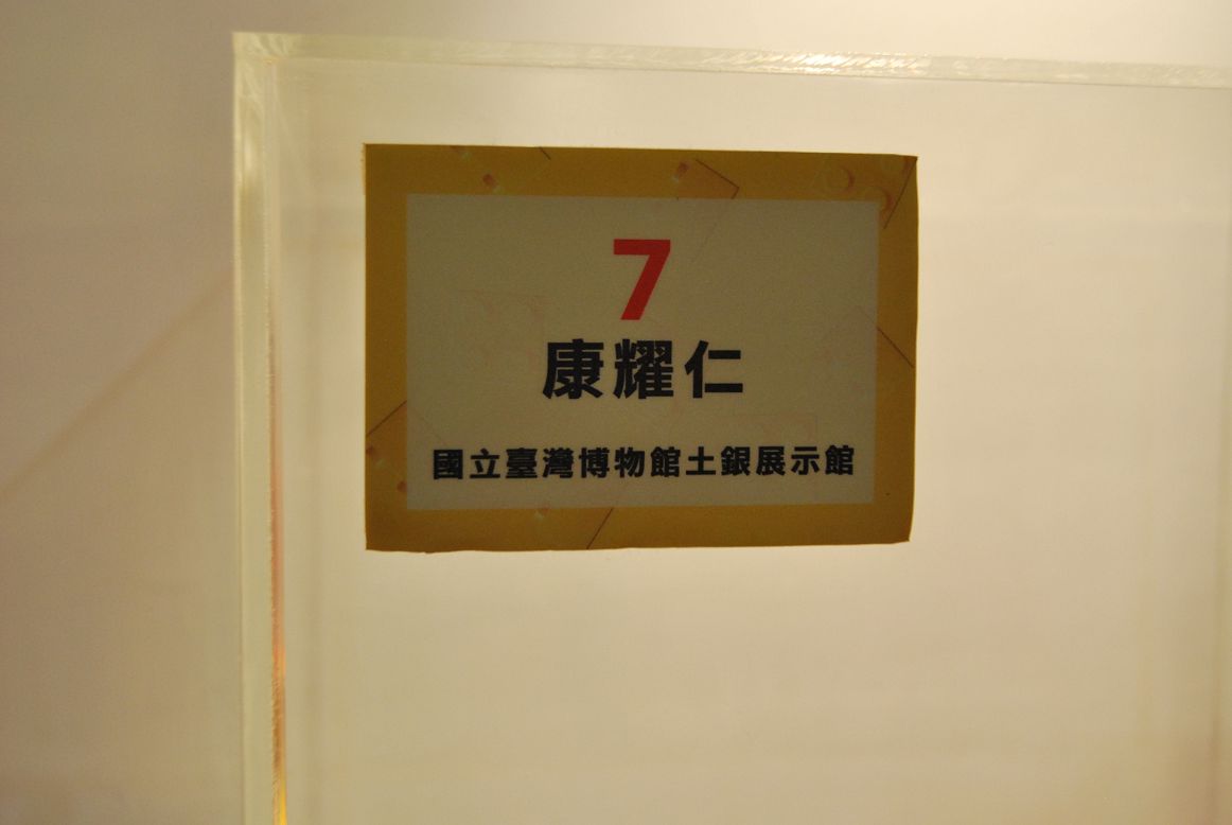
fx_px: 1645
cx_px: 616
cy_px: 412
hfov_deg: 41.1
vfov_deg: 28.2
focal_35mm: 48
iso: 800
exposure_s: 1/15
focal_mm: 32
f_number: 5.6
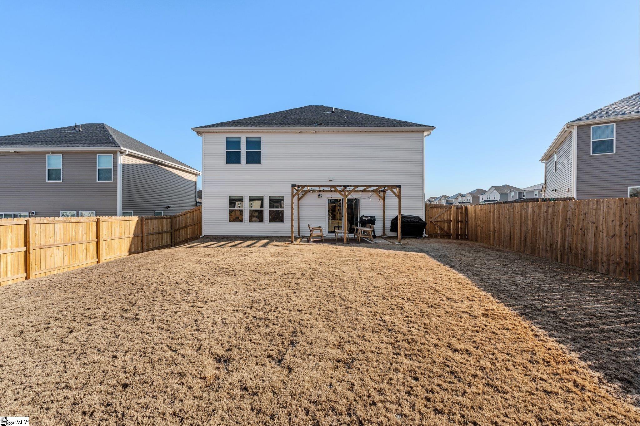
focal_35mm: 16
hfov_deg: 96.7
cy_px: 213
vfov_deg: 73.7
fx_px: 284
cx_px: 320
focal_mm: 16
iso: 250
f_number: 9
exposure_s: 1/1000
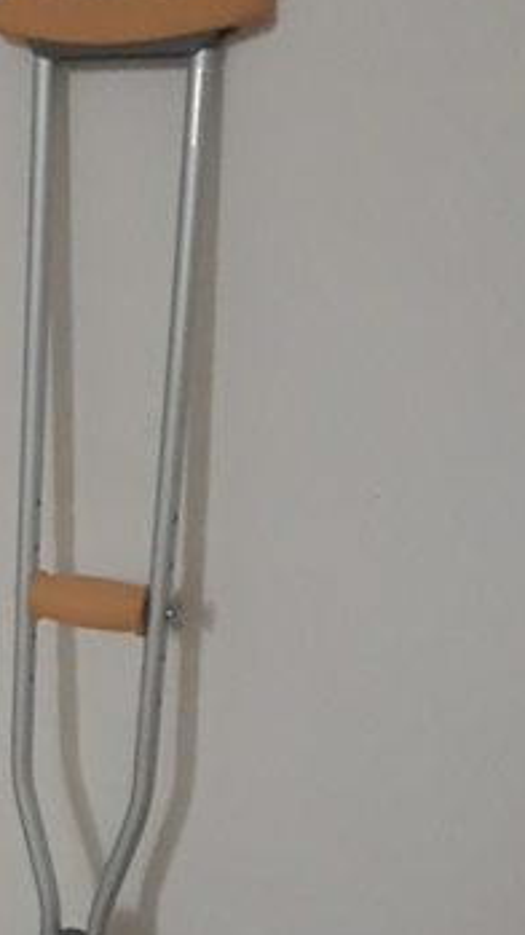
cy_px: 713
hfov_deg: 21.1
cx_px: -48
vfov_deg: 37.5
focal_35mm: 54
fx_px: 1338
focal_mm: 3.71
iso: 640
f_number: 1.7
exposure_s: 1/15
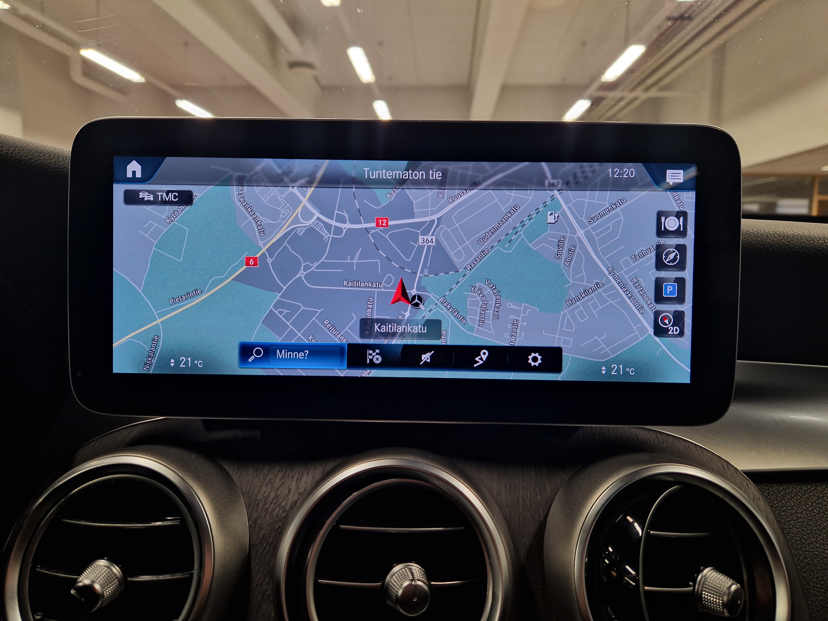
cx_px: 414
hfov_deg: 73.9
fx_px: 550
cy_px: 310
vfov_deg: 58.9
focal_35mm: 23
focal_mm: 5.4
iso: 80
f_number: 1.8
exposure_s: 1/50
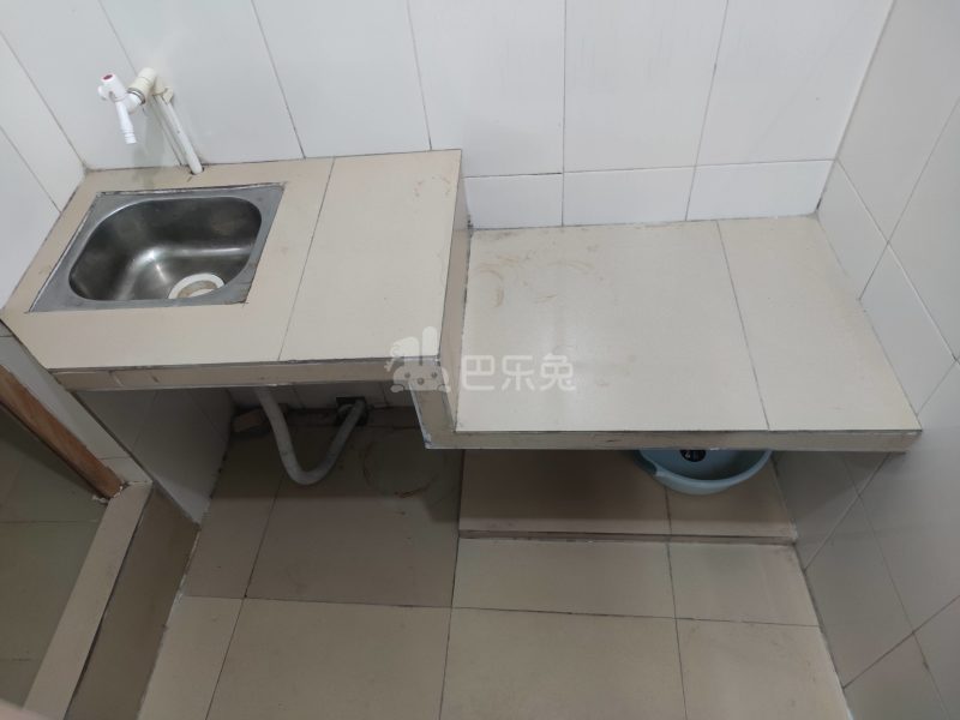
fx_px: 666
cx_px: 480
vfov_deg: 56.8
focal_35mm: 24
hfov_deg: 71.6
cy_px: 360
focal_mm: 6.72
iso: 511
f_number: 1.69
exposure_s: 1/50
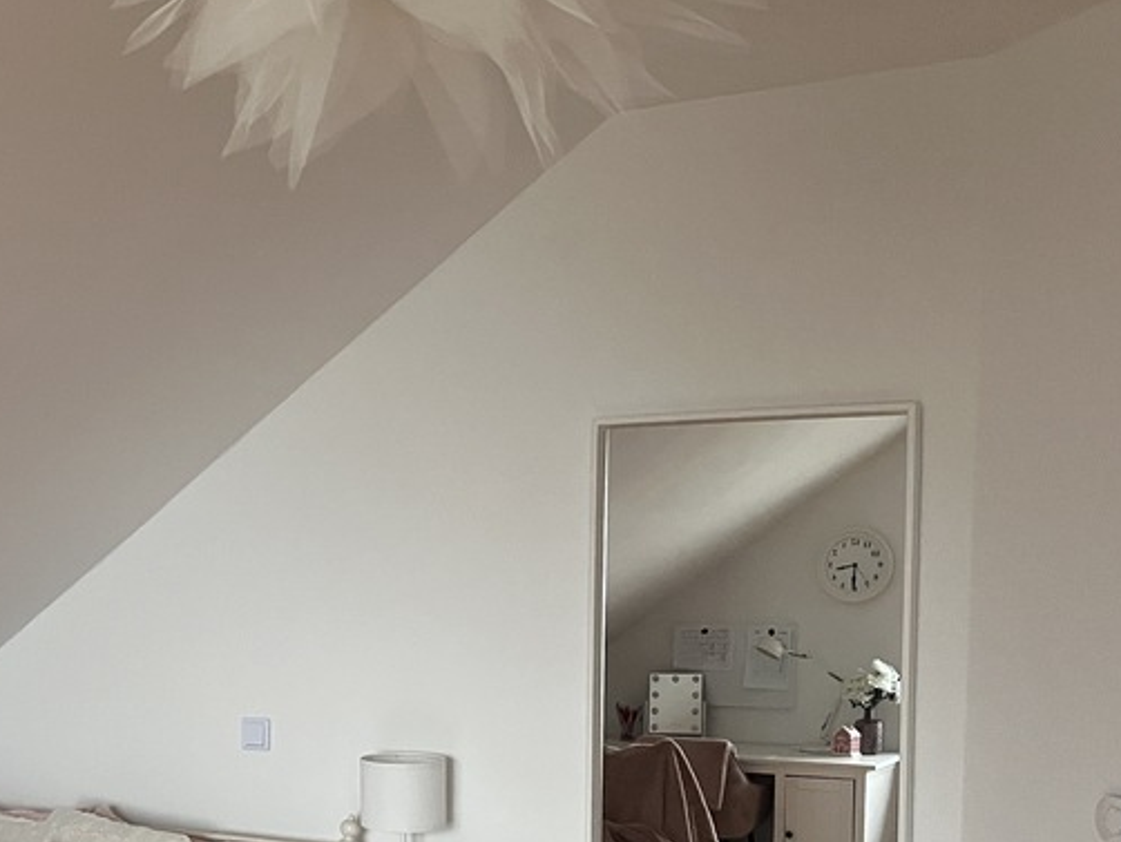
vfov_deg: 27.2
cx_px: 252
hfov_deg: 35.2
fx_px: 1717
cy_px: 632
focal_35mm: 53
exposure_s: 1/46
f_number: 1.6
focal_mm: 5.1
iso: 500
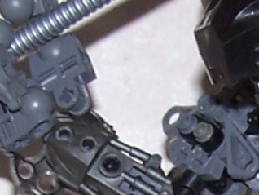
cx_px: 335
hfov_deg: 7.1
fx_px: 2059
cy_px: 380
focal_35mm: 275
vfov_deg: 5.3
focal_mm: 6.3
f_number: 2.8
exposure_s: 1/60
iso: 80
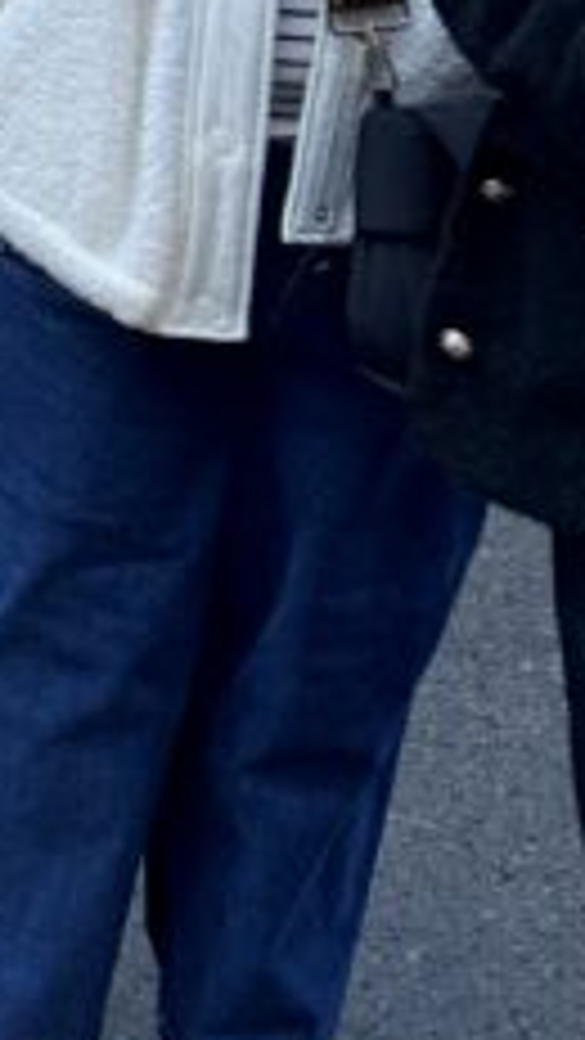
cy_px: -765
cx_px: -896
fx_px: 3198
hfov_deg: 9.2
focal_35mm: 116
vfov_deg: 16.0
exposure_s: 1/172
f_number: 1.78
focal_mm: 6.76
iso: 64
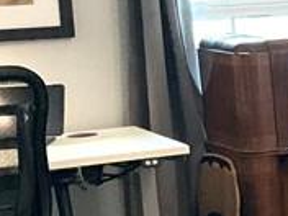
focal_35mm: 169
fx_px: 1406
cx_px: 705
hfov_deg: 10.1
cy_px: 177
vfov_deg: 8.8
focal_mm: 3
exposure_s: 1/60
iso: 160
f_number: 1.8
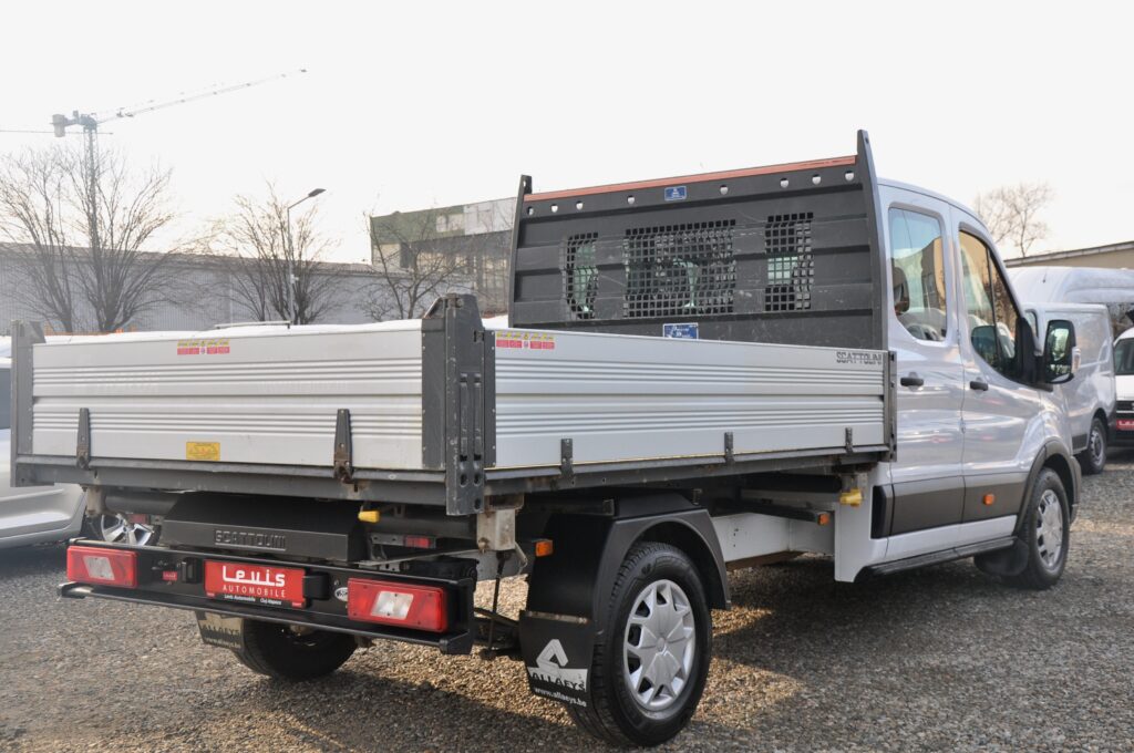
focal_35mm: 45
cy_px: 376
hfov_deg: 43.7
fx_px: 1416
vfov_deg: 29.8
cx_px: 567
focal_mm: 30
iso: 500
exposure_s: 1/200
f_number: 7.1
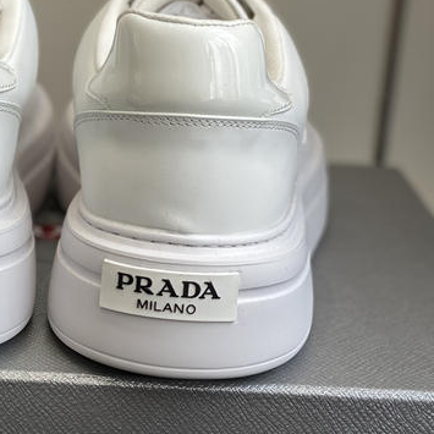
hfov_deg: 15.4
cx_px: 49
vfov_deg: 15.5
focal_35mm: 112
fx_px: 1589
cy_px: 181
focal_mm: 6
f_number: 2
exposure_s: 1/139
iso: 20
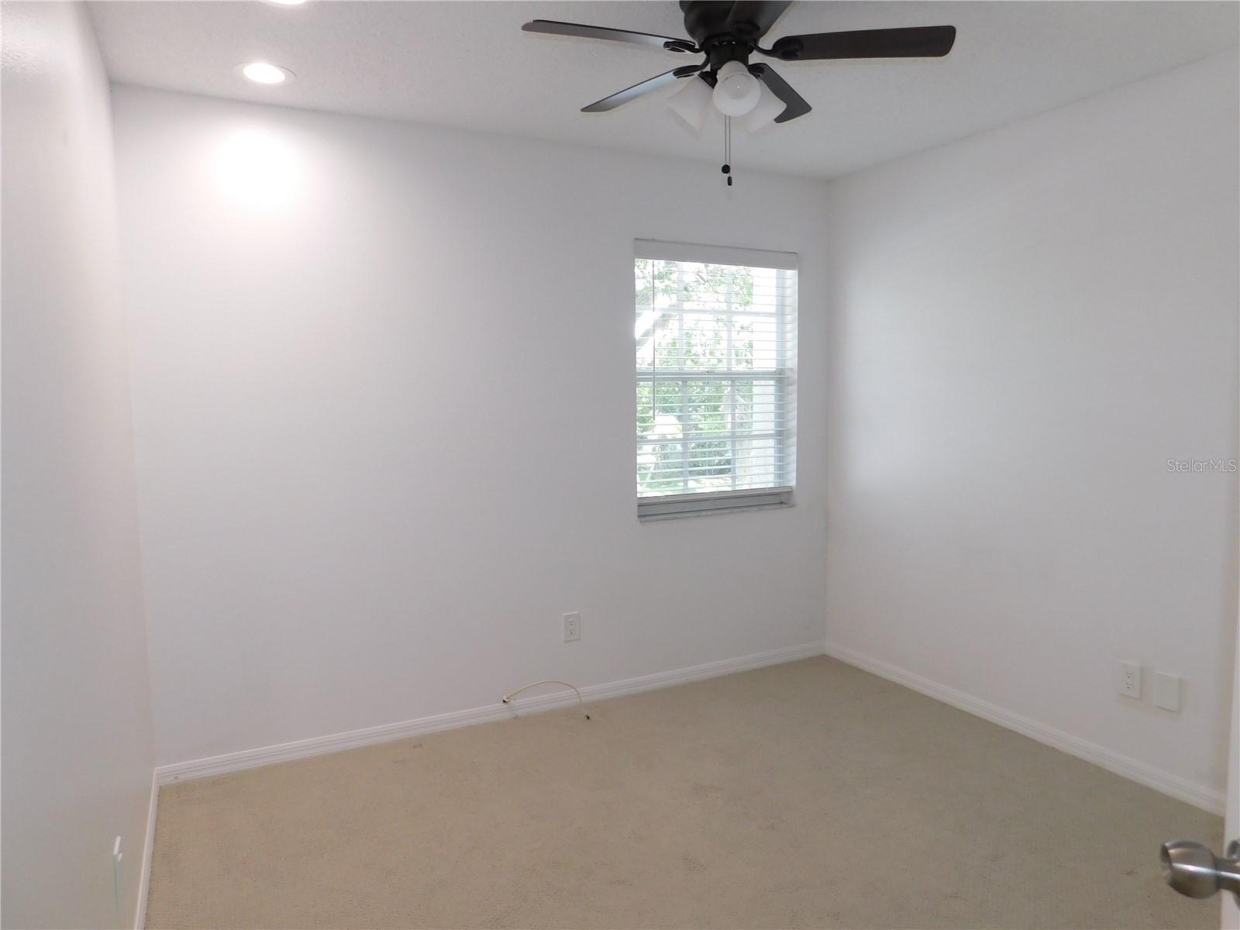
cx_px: 620
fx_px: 824
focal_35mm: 23
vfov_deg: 58.9
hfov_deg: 73.9
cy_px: 465
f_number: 3
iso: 125
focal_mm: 4
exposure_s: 1/30
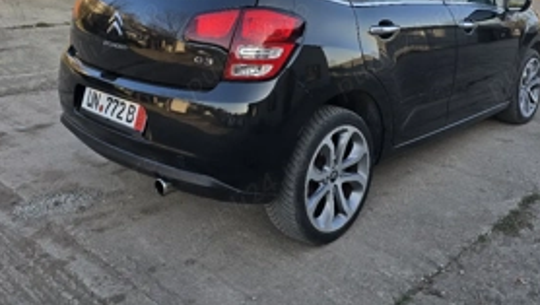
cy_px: 72
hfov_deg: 55.2
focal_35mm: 36
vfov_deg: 32.2
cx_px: 286
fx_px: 516
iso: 12
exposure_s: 1/278
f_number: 1.7
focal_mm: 6.3
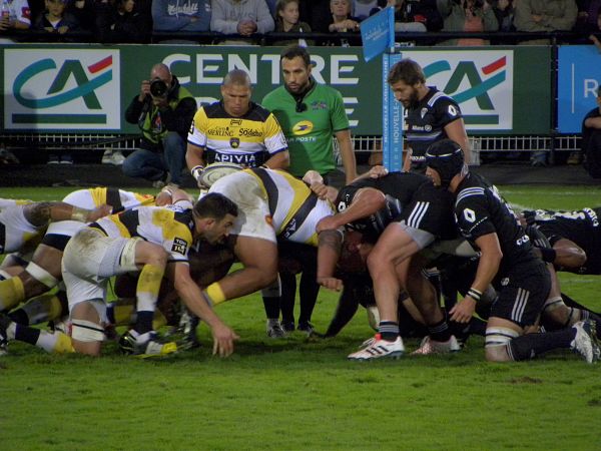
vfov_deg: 2.4
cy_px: 226
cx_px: 300
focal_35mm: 624
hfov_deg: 3.2
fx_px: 10834
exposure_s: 1/161
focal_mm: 110.4
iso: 400
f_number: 5
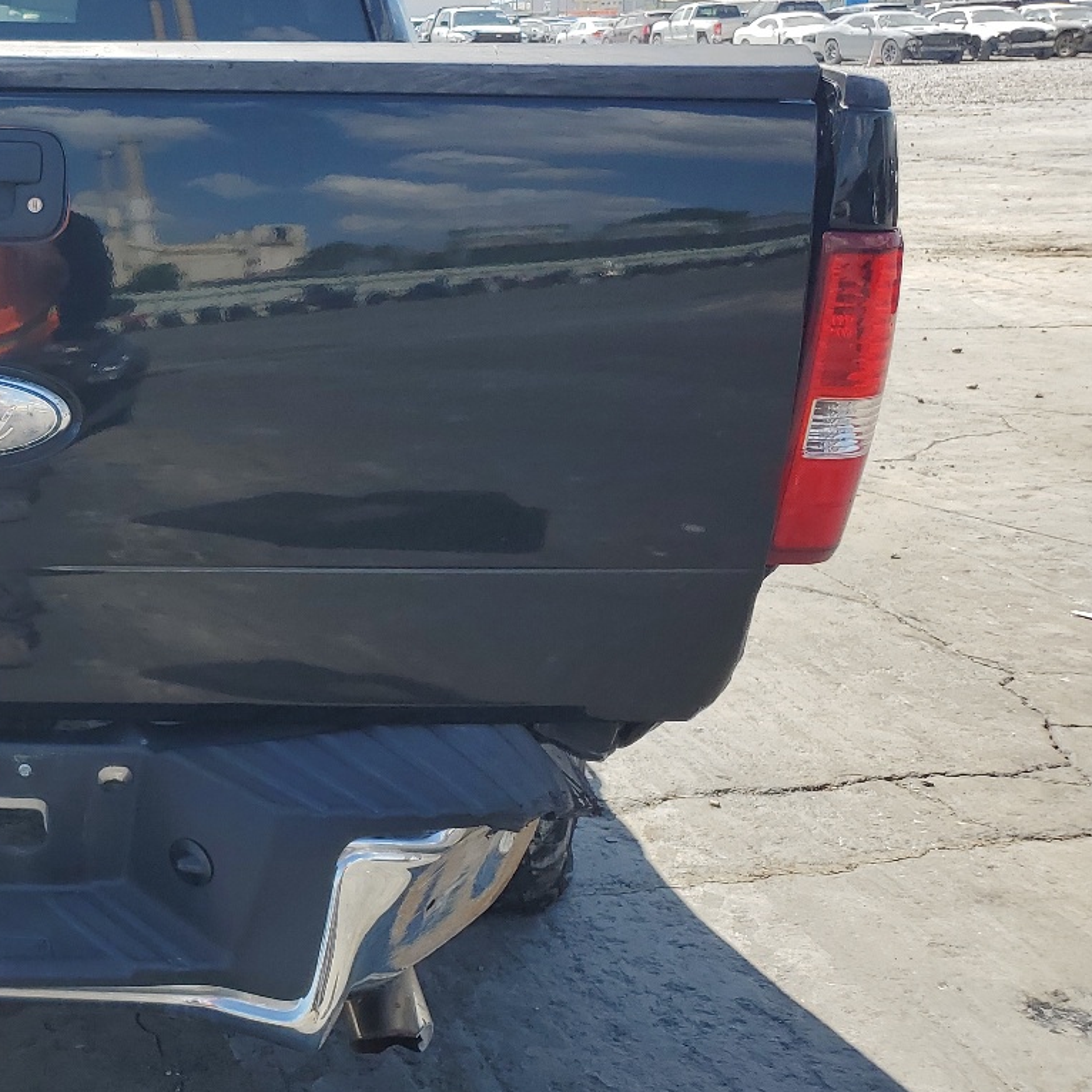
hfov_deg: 32.1
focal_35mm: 48
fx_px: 1713
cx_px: -44
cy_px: 413
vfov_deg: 35.2
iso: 50
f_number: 1.5
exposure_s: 1/2000
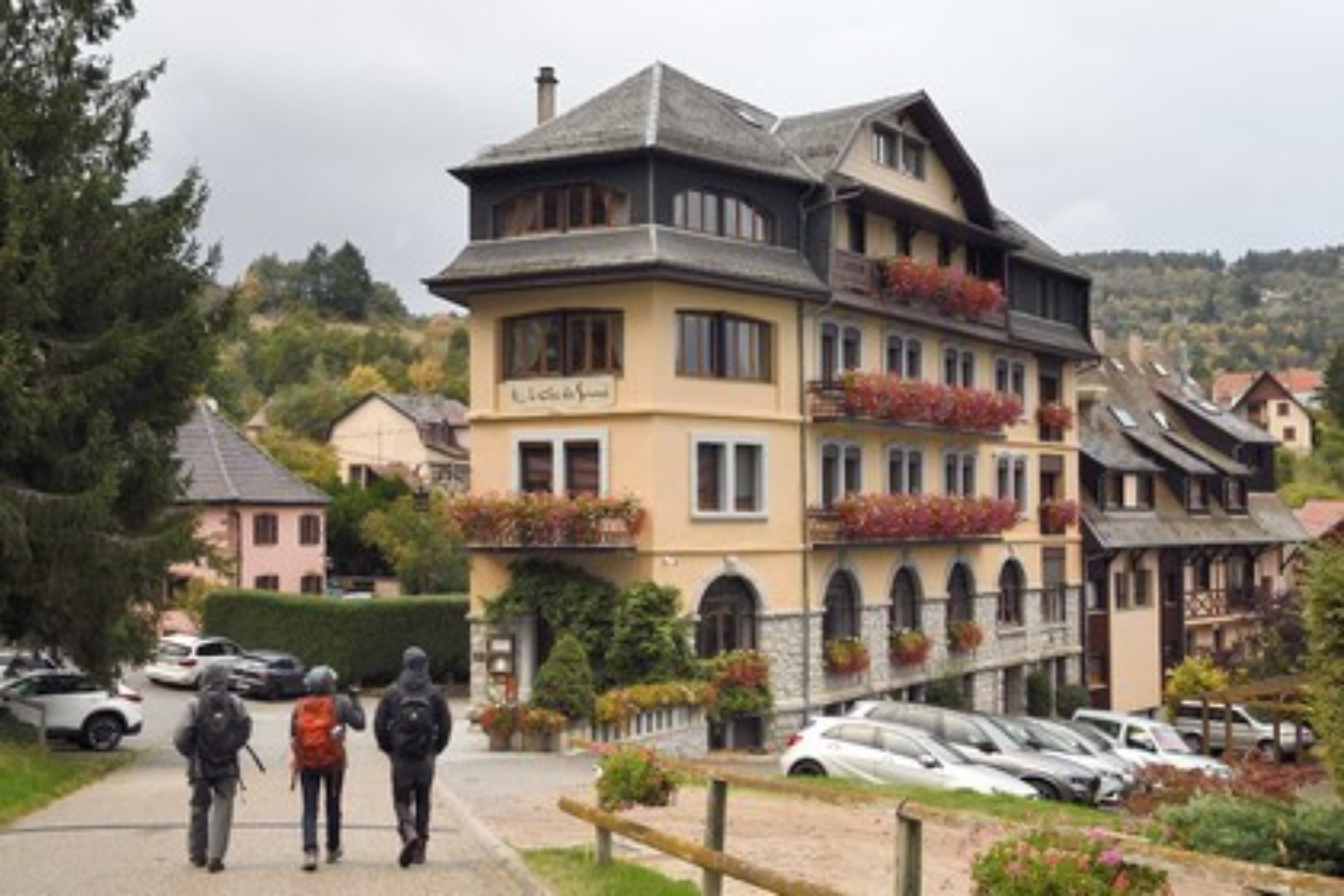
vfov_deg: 35.1
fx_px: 1419
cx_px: 672
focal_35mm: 38
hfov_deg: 50.7
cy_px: 448
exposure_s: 1/125
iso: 800
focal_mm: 38
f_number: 6.3
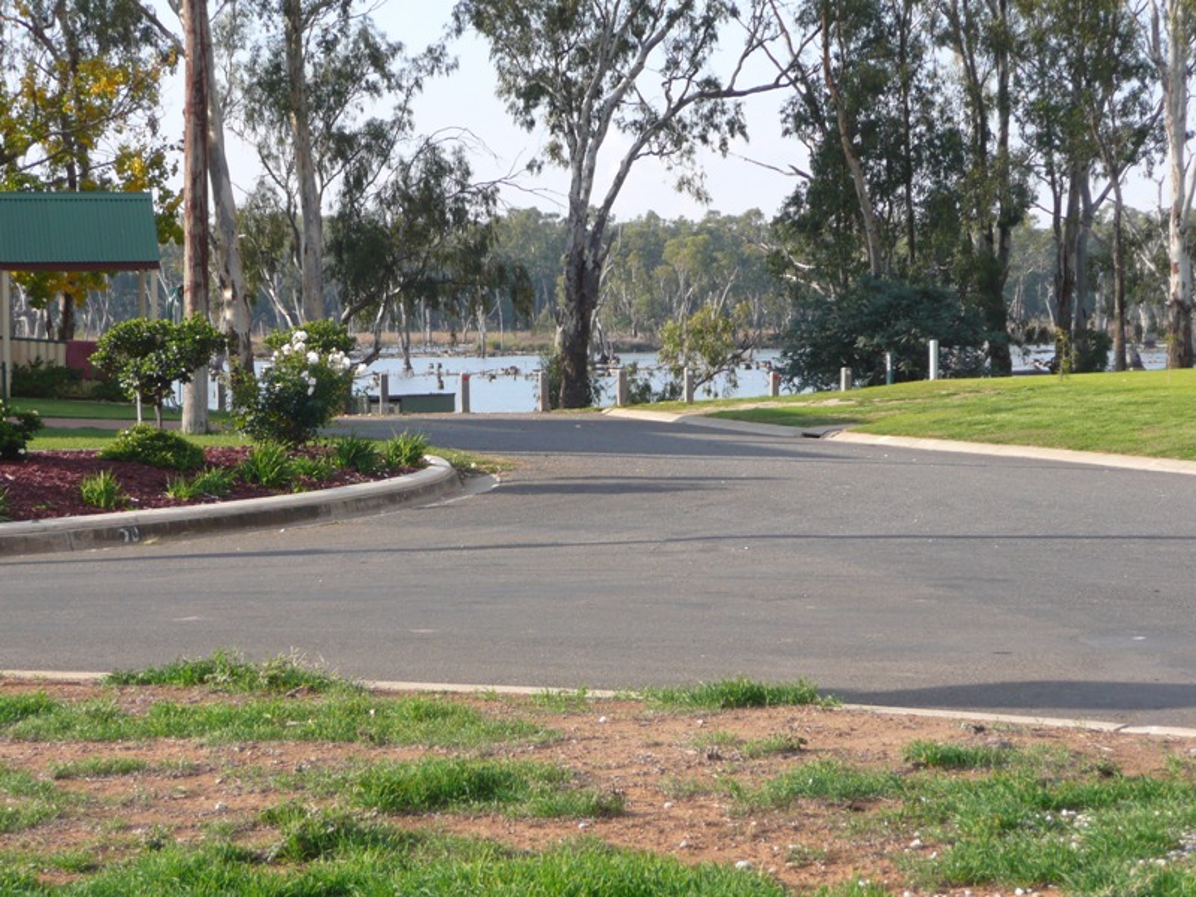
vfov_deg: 15.4
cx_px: 598
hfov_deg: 20.4
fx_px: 3317
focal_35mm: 96
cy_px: 448
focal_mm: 15.7
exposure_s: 1/250
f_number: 4.7
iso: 100
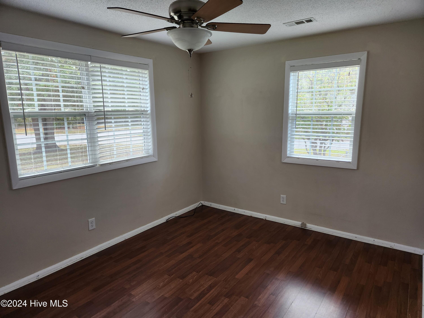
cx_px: 212
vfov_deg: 58.9
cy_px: 159
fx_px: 282
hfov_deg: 73.9
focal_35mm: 23
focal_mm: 5.4
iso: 160
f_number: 1.8
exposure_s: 1/180
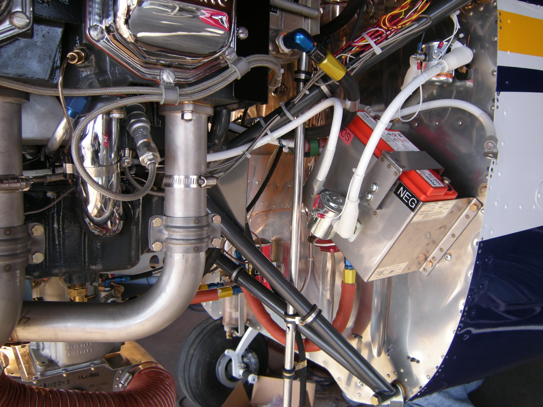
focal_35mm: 28
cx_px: 272
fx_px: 439
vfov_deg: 49.7
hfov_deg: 63.4
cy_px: 204
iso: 64
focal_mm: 4.7
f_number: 2.8
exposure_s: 1/78.4
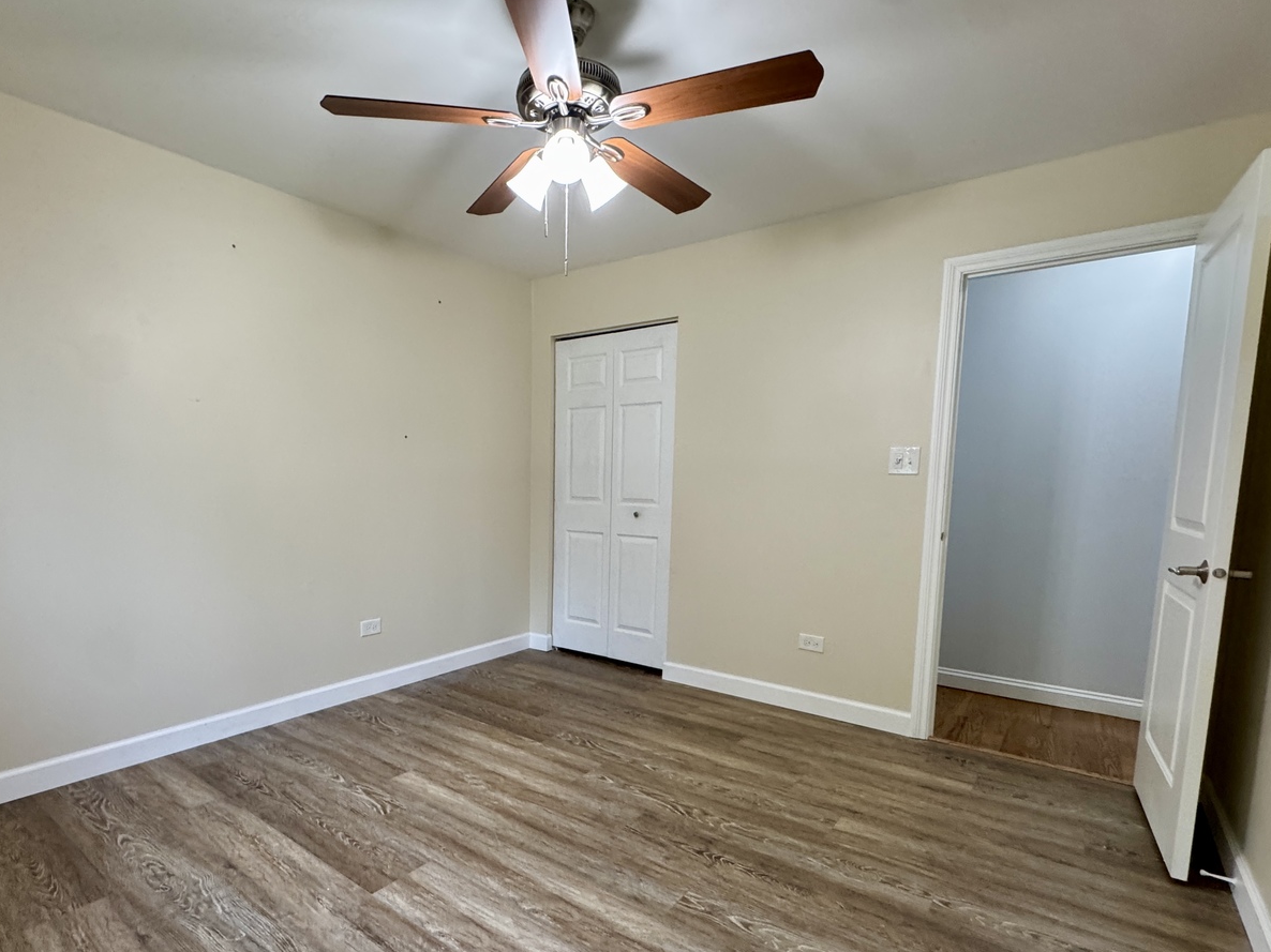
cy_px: 556
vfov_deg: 74.1
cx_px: 545
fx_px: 624
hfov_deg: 90.5
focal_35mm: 17
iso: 250
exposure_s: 1/120
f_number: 2.2
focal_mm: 2.22
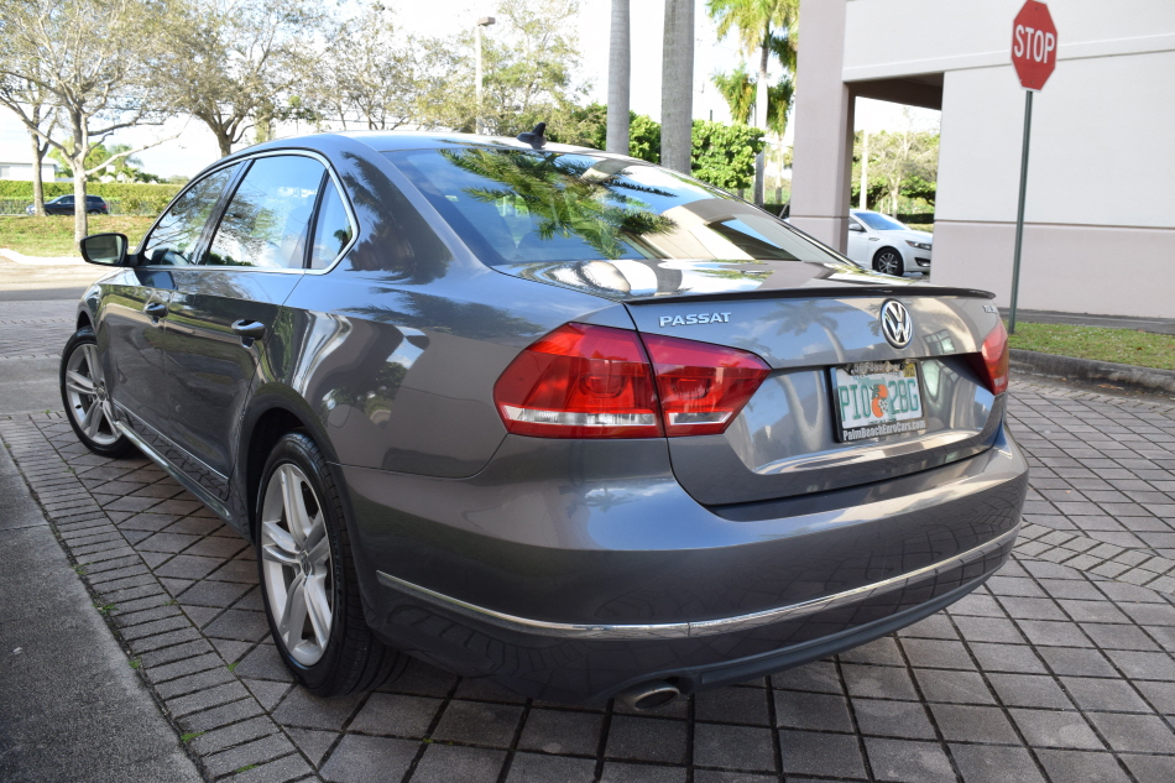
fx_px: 881
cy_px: 392
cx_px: 588
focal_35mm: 27
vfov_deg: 47.9
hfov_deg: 67.4
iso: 400
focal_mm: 18
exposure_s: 1/250
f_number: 8
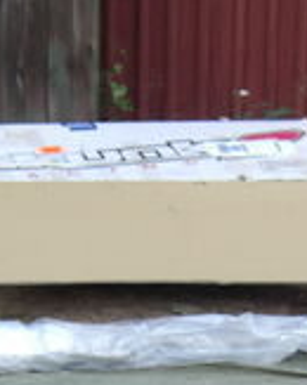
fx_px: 1661
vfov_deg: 12.9
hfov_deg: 10.6
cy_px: 465
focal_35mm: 146
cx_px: 187
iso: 80
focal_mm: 7.9
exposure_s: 1/80
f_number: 2.8
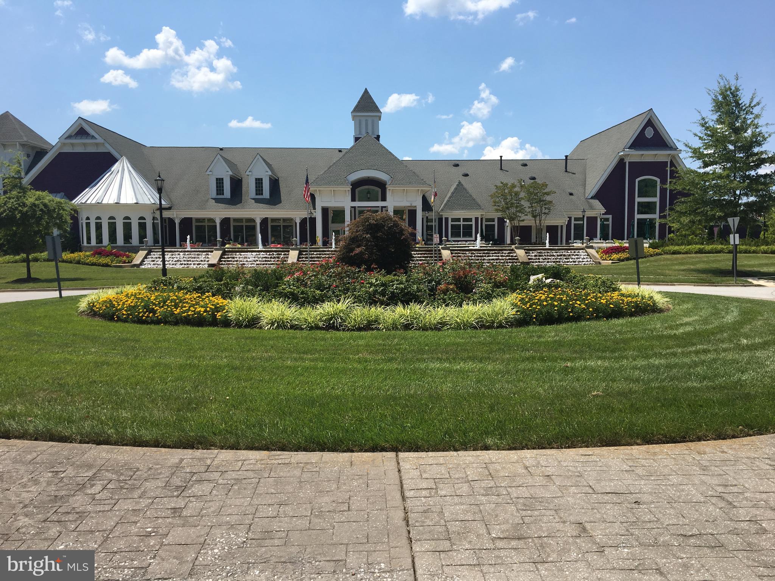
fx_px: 649
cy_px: 290
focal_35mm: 29
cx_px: 388
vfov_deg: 48.2
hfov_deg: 61.7
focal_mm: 4.15
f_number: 2.2
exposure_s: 1/1876
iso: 25
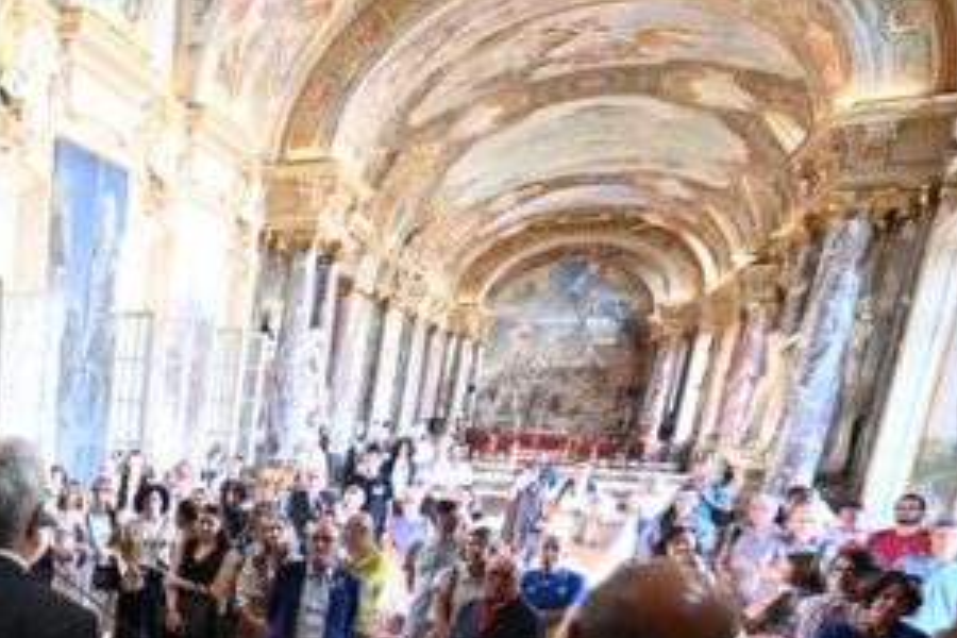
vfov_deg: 34.3
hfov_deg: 40.6
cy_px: 606
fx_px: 957
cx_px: -140
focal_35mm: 36
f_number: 4
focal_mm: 15
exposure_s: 1/60
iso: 720
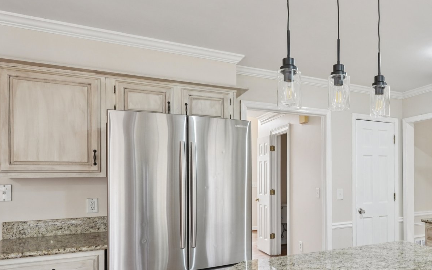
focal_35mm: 29
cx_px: 338
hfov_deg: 60.3
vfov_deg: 42.9
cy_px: 171
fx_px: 340
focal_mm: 16.5
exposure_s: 1/20
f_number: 8
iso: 800
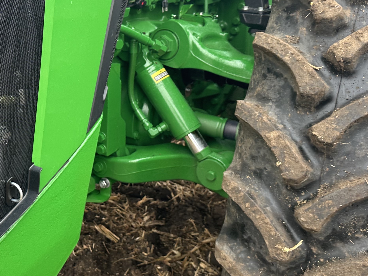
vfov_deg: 27.9
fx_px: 553
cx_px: 60
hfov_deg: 35.3
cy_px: 99
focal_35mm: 52
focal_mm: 6.86
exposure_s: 1/121
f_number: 1.78
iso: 80
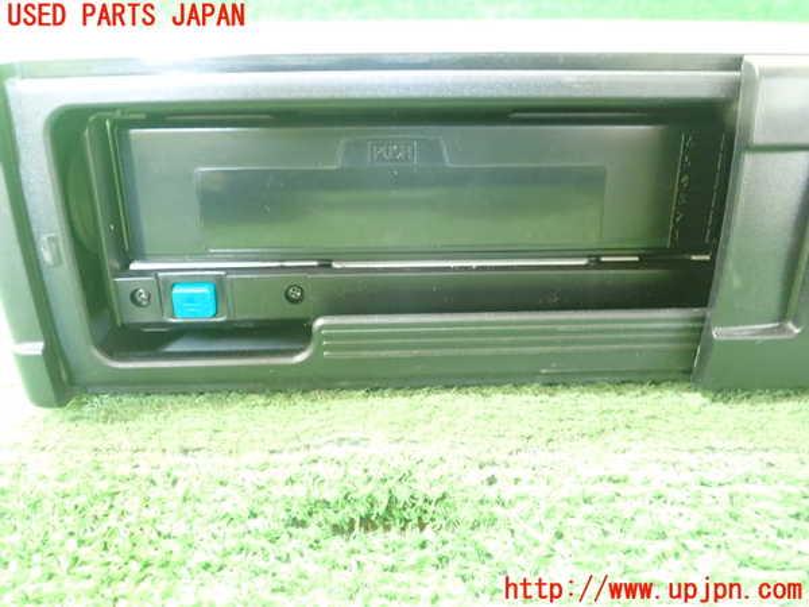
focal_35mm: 30
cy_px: 304
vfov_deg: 46.8
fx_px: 701
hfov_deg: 60.0
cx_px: 404
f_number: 2.3
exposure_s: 1/30
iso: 1000
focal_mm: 5.5
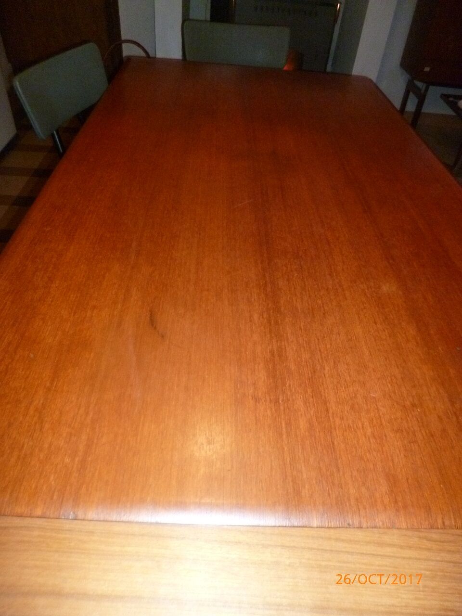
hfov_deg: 56.8
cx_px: 231
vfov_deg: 71.6
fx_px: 427
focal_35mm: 24
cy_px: 308
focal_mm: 4.3
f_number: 2.5
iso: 400
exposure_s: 1/60
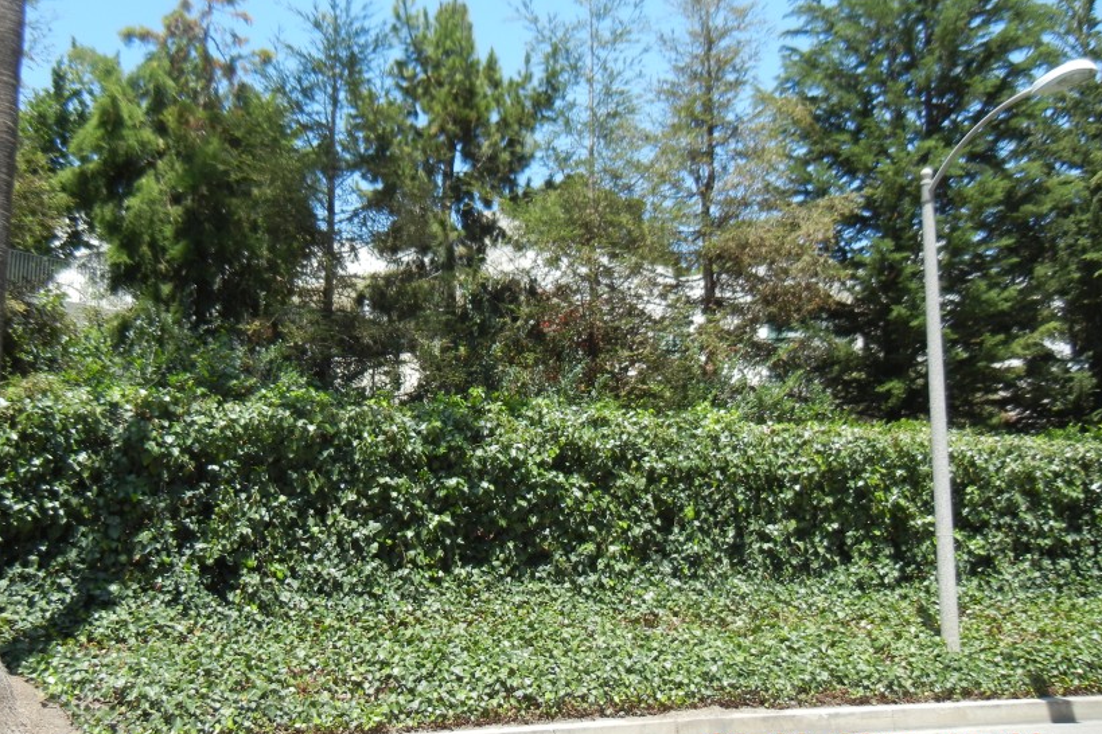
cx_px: 441
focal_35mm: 39
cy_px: 343
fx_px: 1194
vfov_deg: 34.2
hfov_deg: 49.3
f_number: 3.5
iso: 160
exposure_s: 1/577
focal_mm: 5.4
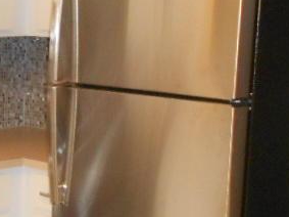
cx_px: -8
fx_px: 876
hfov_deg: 18.2
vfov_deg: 14.0
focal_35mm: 105
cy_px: 186
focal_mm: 5.1
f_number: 3.4
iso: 320
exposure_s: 1/25
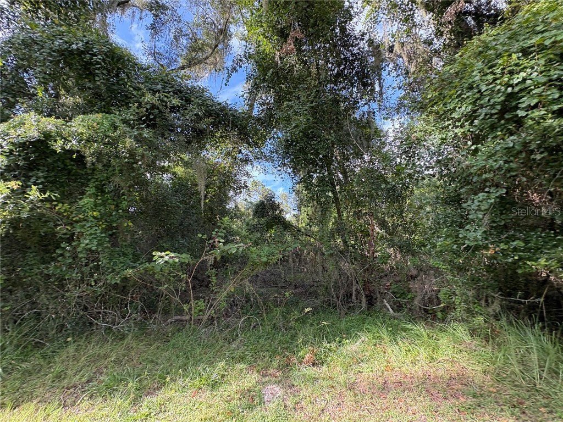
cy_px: 211
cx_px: 282
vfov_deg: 85.7
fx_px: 228
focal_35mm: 14
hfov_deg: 102.1
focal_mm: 2.22
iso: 64
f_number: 2.2
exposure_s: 1/157
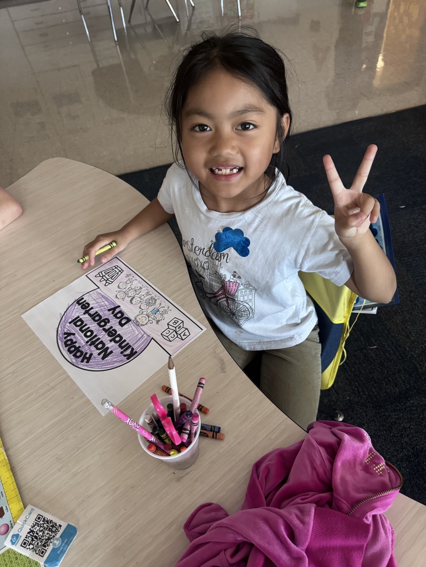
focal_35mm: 24
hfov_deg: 56.8
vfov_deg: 71.6
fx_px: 394
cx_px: 213
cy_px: 284
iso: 500
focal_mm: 6.76
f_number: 1.78
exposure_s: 1/60
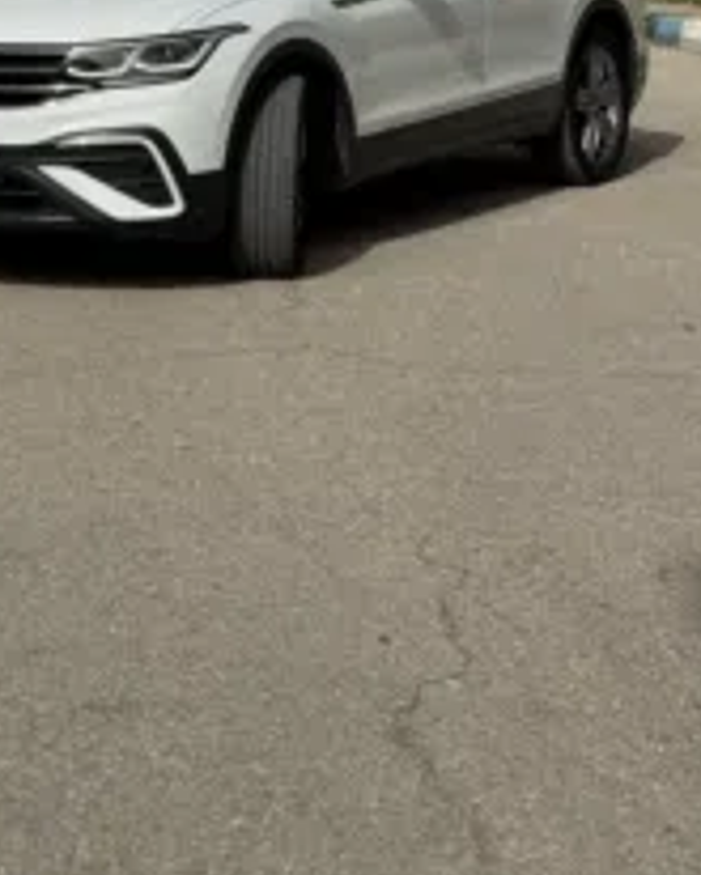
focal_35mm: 91
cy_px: 55
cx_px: 217
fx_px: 2358
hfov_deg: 16.9
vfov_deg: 20.5
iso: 80
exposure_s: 1/7937
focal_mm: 6.76
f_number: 1.78
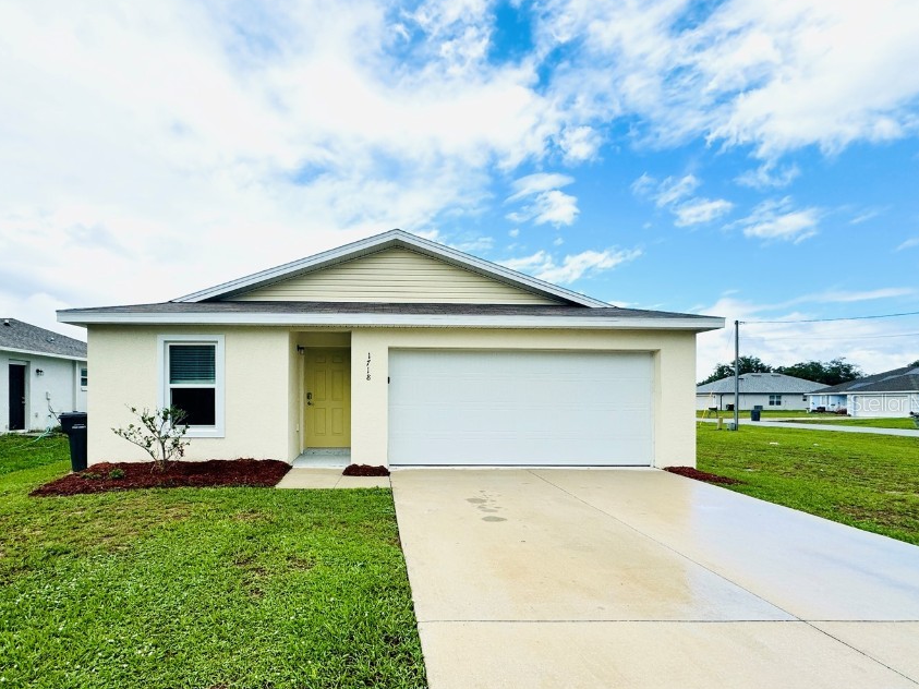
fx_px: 451
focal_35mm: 17
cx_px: 395
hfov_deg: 90.5
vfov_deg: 74.1
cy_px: 402
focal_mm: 2.22
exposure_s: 1/2208
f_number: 2.2
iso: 50
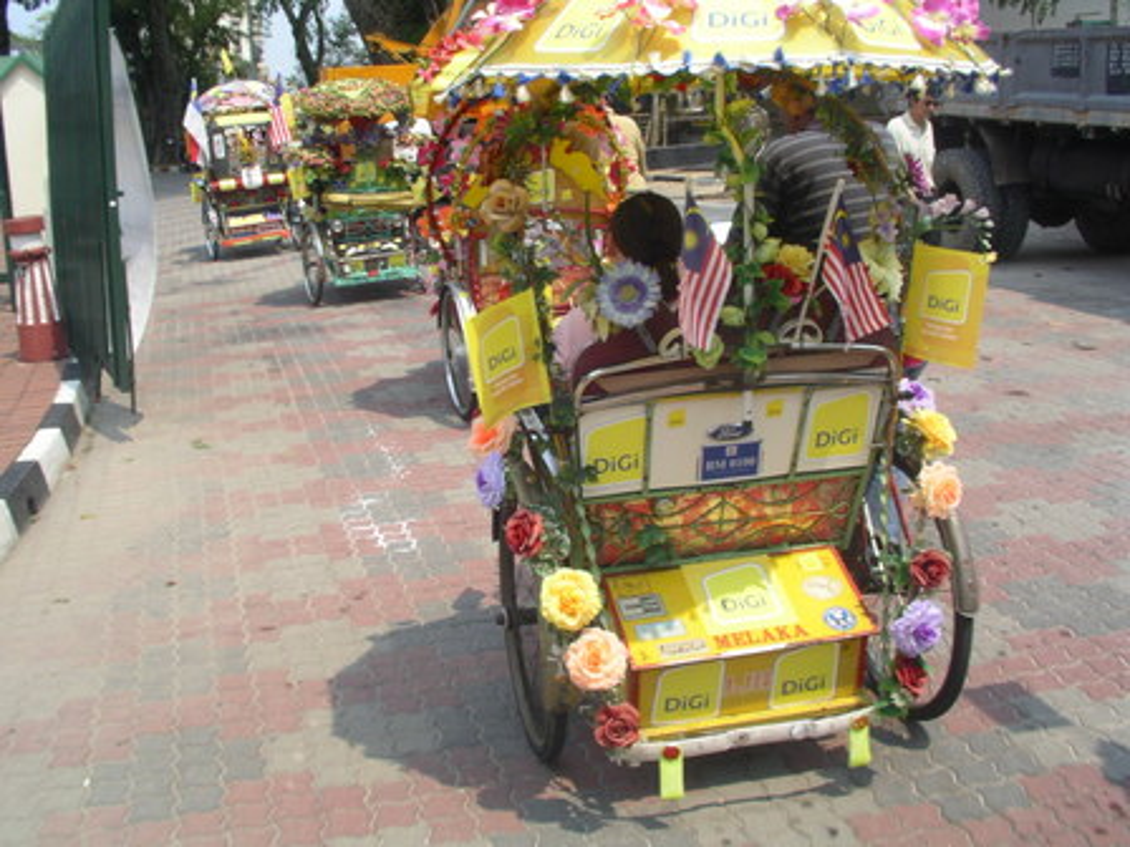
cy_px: 424
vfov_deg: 38.7
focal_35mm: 37
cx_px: 565
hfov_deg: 50.1
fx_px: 1208
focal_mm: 5.7
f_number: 6.9
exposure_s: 1/100
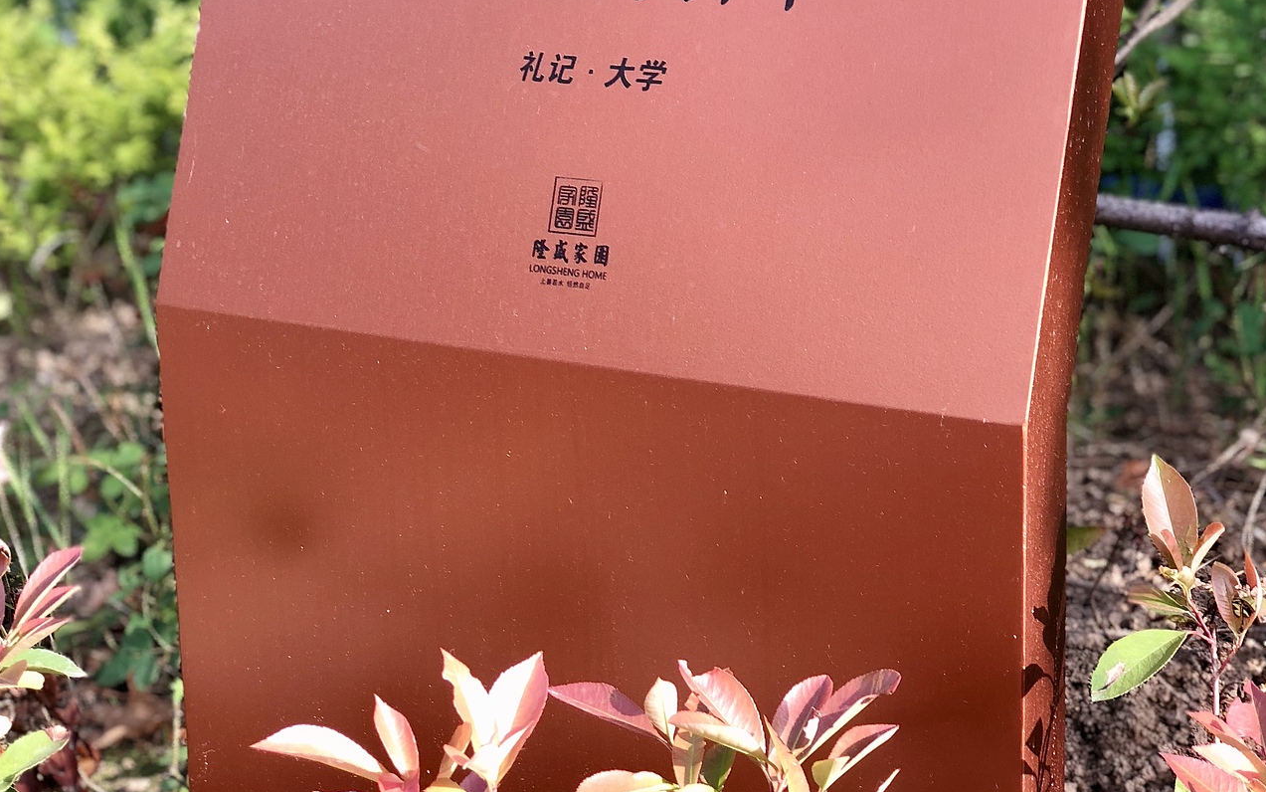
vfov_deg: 16.1
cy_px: 257
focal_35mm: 81
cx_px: 633
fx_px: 2795
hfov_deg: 25.5
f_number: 2.8
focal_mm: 6.6
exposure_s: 1/100
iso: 32
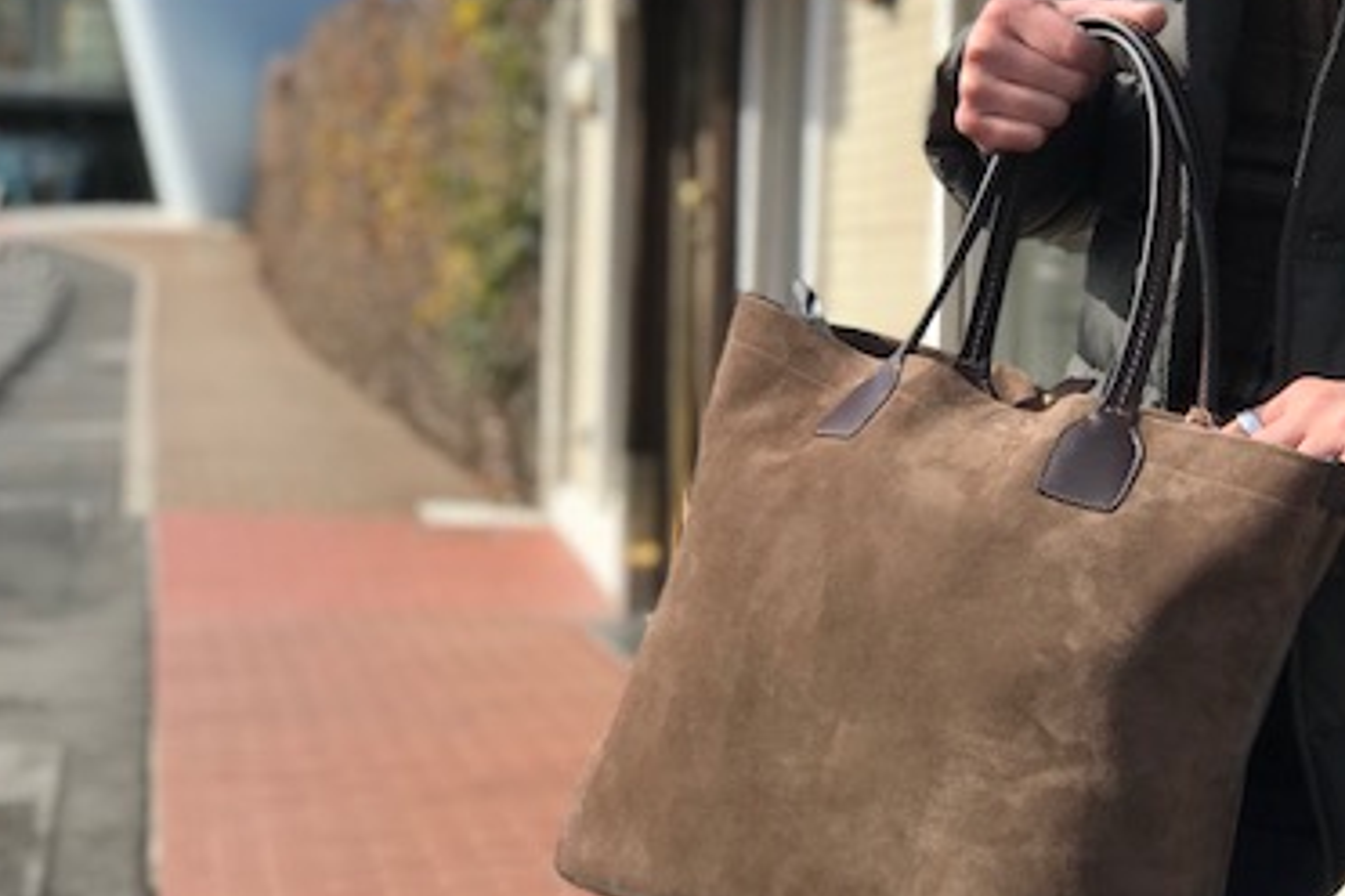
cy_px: 293
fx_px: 3811
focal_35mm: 102
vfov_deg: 13.4
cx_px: 1106
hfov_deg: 19.8
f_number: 2.8
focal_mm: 6.6
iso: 20
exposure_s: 1/870
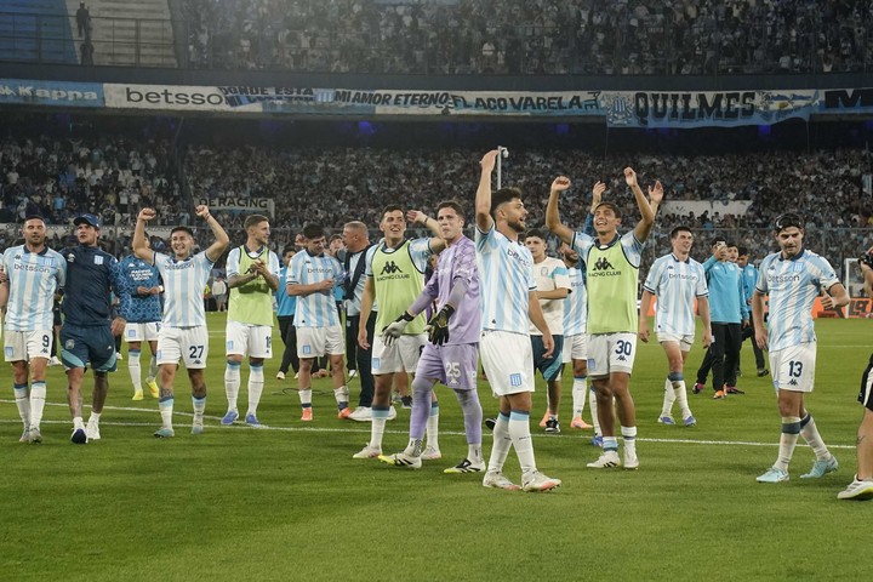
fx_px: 2546
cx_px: 436
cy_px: 291
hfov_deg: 19.5
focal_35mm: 105
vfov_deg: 13.0
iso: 4000
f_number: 5.6
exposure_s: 1/1000
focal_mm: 70
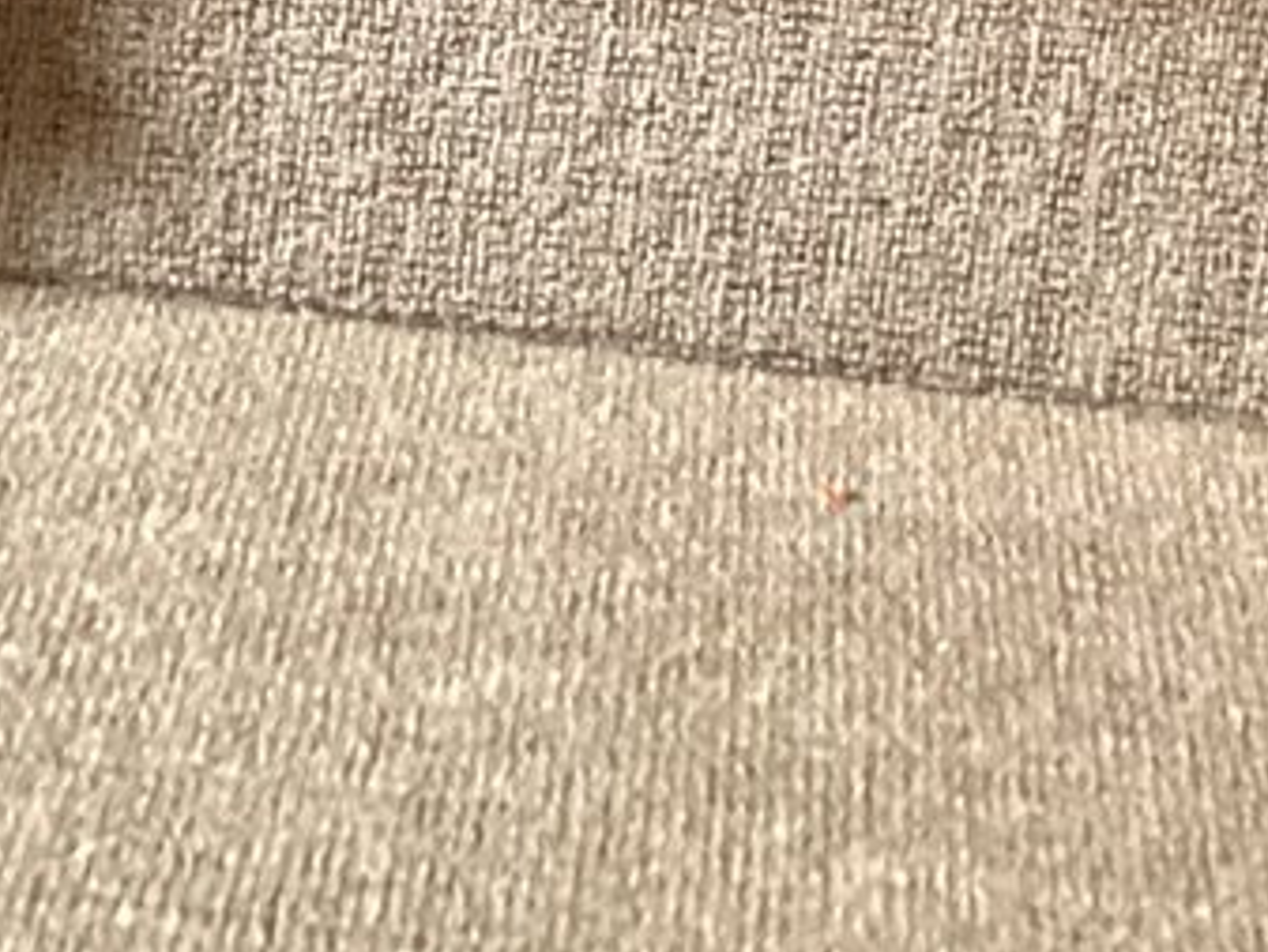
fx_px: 5093
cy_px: -901
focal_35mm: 139
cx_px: 713
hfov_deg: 14.2
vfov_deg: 10.0
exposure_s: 1/25
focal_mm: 3.3
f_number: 2.4
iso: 500
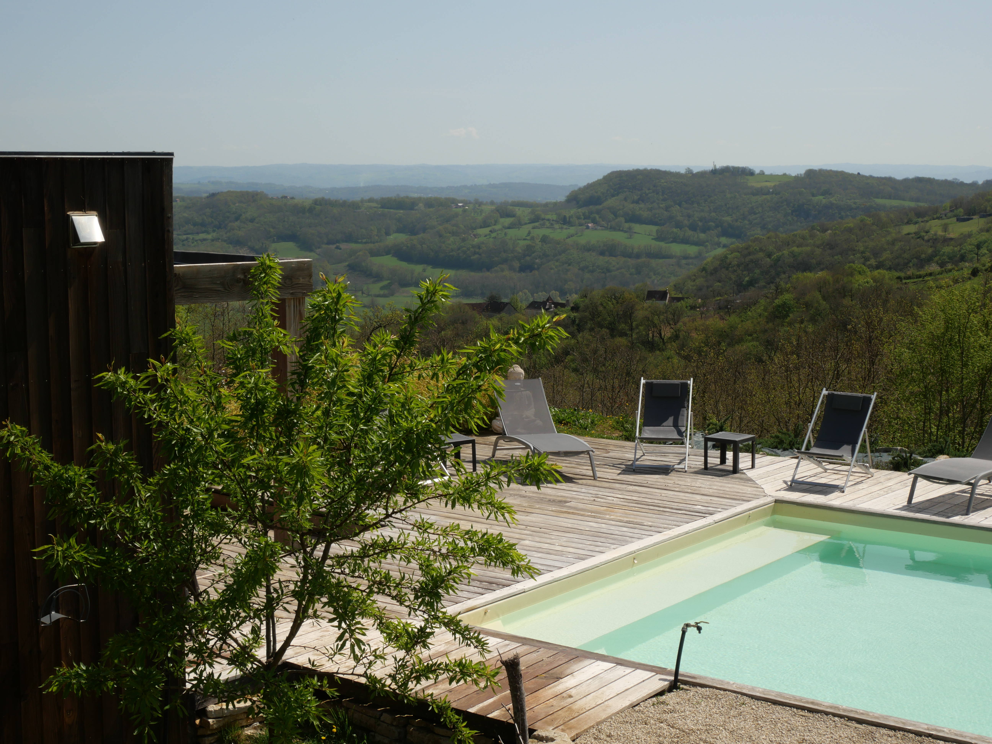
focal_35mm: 54
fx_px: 1547
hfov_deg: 35.5
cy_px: 372
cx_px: 496
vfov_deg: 27.0
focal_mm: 27
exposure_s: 1/320
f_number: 13
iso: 200
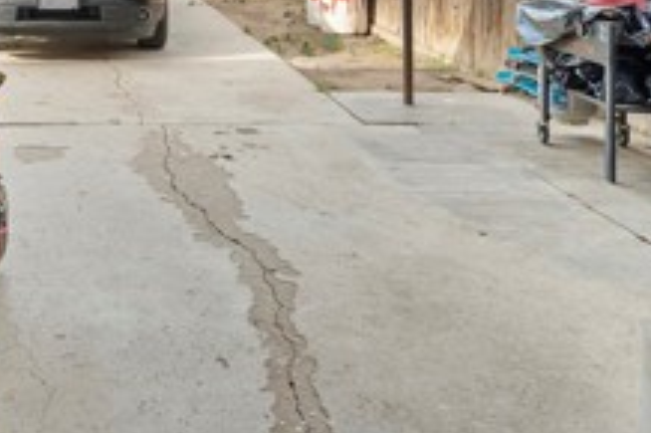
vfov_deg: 25.0
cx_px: 18
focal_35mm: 47
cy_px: -121
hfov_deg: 37.9
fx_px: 849
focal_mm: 16
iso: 1250
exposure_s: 1/160
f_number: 3.5
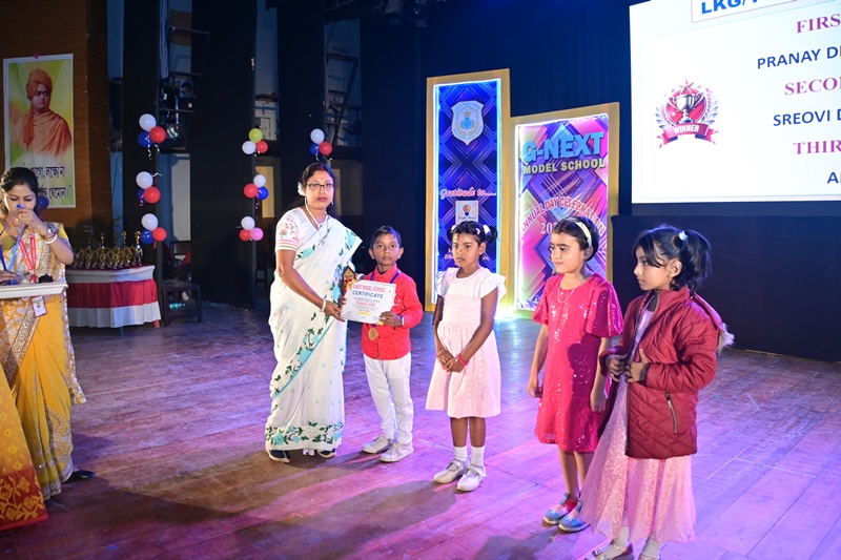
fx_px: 1068
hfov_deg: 43.0
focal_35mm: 46
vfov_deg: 29.4
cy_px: 280
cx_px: 420
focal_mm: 30.5
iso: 640
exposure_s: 1/160
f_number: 4.8
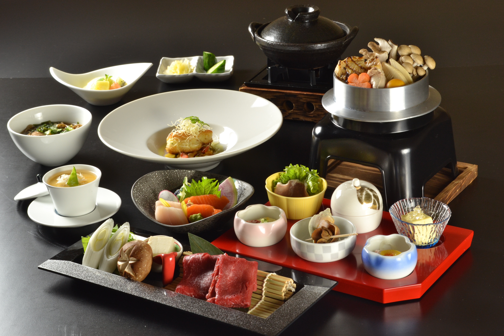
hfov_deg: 24.6
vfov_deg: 16.6
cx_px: 252
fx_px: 1155
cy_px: 168
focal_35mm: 82
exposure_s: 1/1.3
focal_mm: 55
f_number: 20
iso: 400
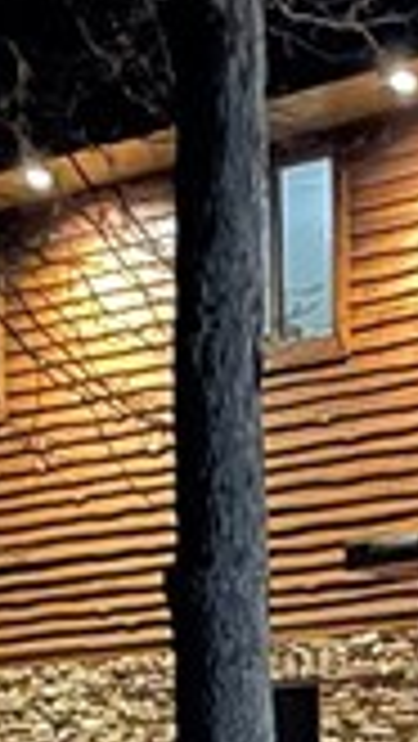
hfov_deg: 6.7
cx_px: 760
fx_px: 3463
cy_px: 899
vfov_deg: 12.0
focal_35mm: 176
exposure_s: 1/2
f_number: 1.6
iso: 400
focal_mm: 4.2
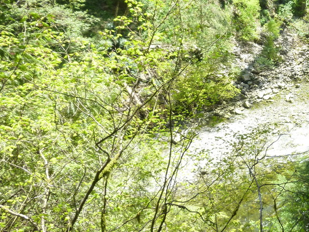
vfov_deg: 25.8
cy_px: 57
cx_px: 292
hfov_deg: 32.2
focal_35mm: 56
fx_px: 500
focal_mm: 4.5
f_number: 3.3
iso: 125
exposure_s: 1/125
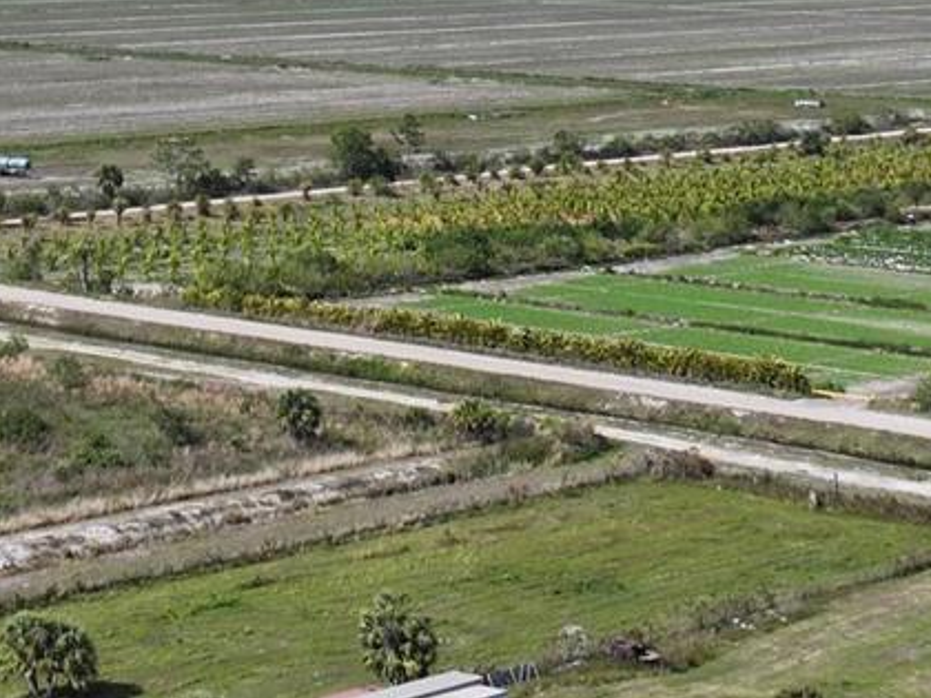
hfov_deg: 16.7
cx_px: 135
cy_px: -260
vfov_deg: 12.2
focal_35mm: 117
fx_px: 3147
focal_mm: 12.29
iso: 100
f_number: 2.8
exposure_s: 1/2500
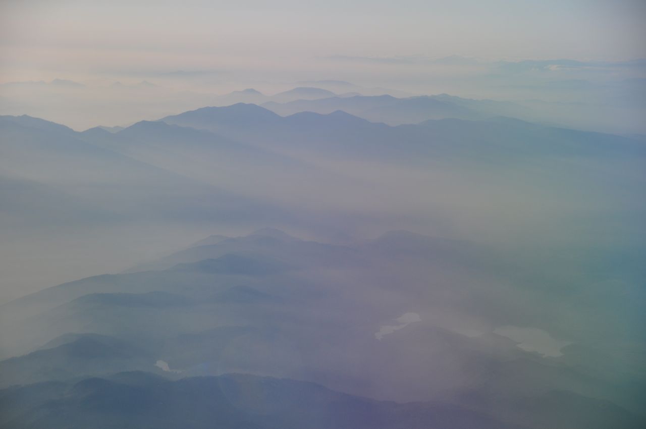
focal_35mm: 112
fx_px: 2016
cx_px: 323
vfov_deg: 12.1
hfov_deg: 18.2
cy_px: 214
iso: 200
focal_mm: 75
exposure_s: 1/400
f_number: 5
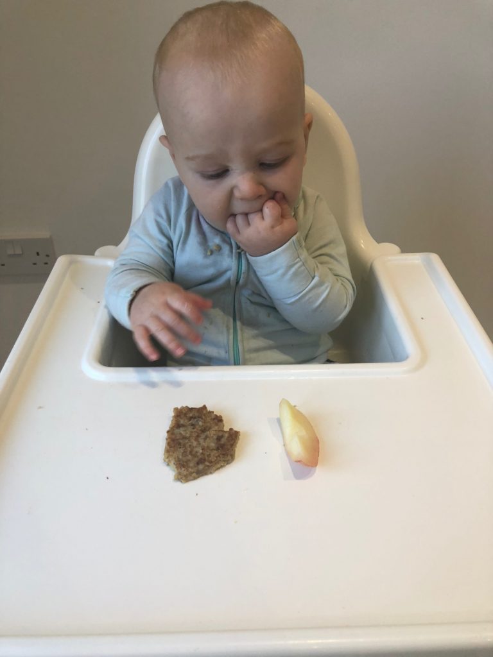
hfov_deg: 49.7
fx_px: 532
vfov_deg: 63.4
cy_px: 328
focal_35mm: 28
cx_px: 246
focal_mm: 4
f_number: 1.8
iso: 25
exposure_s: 1/40
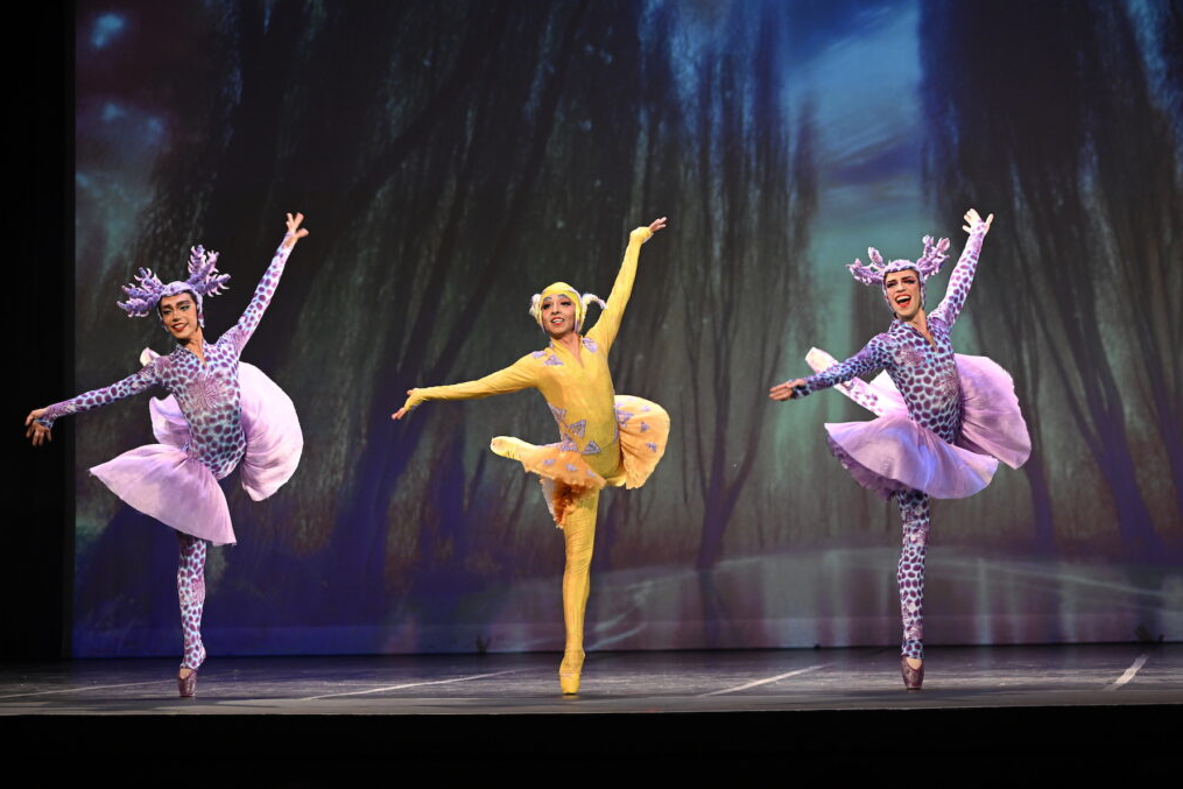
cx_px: 590
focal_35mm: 116
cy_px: 393
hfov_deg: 17.6
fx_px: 3812
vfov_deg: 11.8
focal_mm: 115
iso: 2000
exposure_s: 1/100
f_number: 3.5
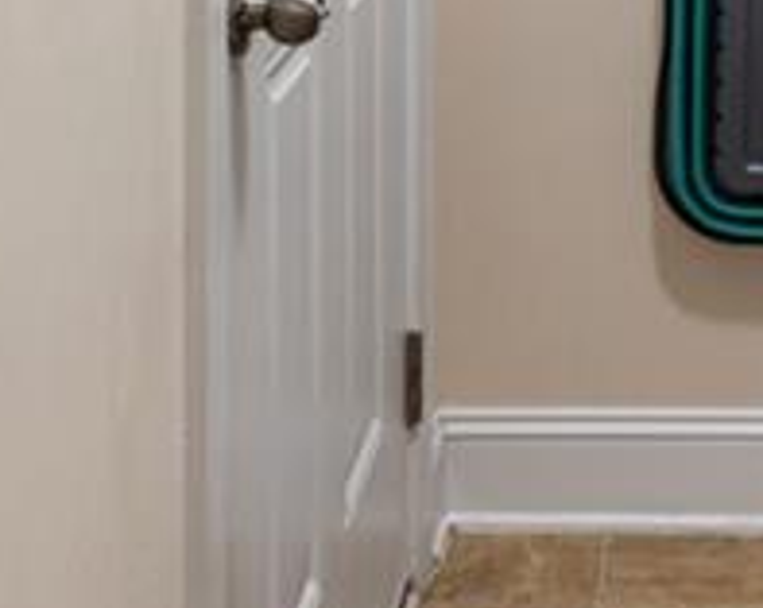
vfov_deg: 15.4
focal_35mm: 88
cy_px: -430
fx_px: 1984
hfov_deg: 21.5
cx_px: 624
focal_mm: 12
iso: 200
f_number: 10
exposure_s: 1/2
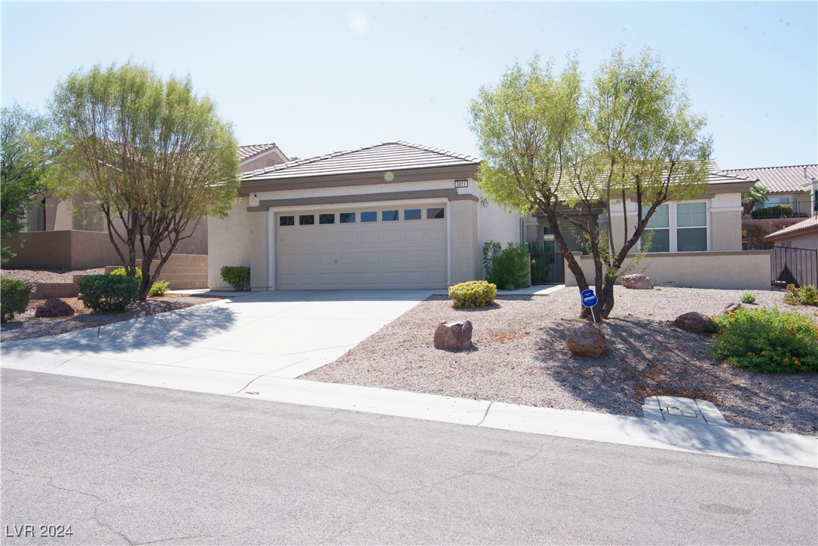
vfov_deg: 46.4
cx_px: 409
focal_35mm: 28
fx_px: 636
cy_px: 273
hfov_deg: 65.5
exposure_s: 1/250
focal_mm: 28
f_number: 20
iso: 640
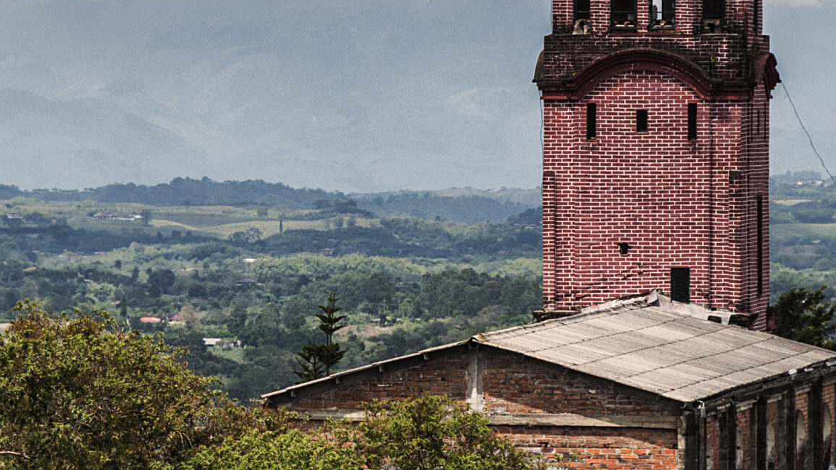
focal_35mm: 332
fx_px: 7362
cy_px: 74
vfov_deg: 3.7
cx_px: 231
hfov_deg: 6.5
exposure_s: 1/800
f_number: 9
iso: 200
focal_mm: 95
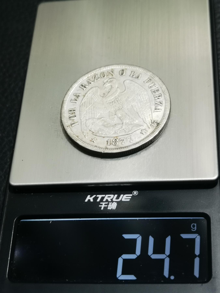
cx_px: 110
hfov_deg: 22.9
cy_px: 146
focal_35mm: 64
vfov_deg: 30.3
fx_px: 542
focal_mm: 6.67
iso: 125
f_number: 1.9
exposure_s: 1/100
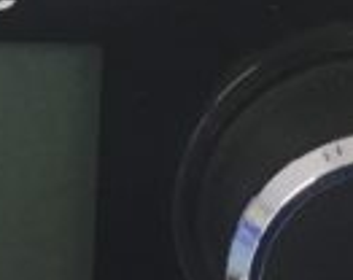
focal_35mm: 222
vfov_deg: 6.9
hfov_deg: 8.7
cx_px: -40
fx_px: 2312
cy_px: -59
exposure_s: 1/15
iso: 32
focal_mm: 4.15
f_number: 2.2
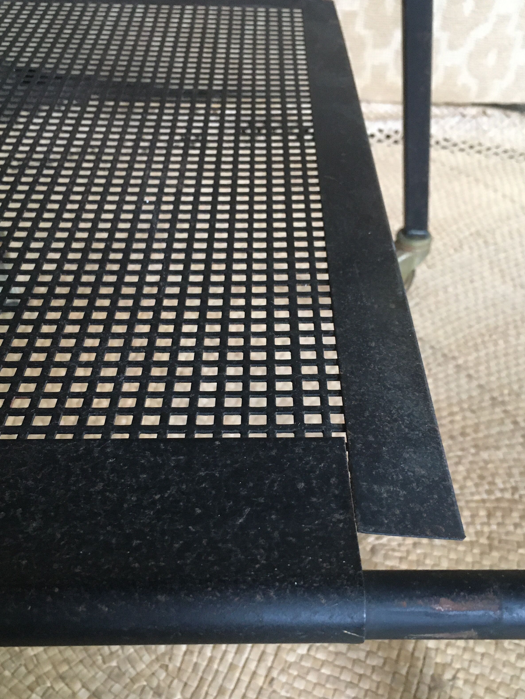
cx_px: 278
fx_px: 748
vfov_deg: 50.0
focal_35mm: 37
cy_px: 397
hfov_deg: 38.7
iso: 200
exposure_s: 1/25
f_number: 2.2
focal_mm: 4.15
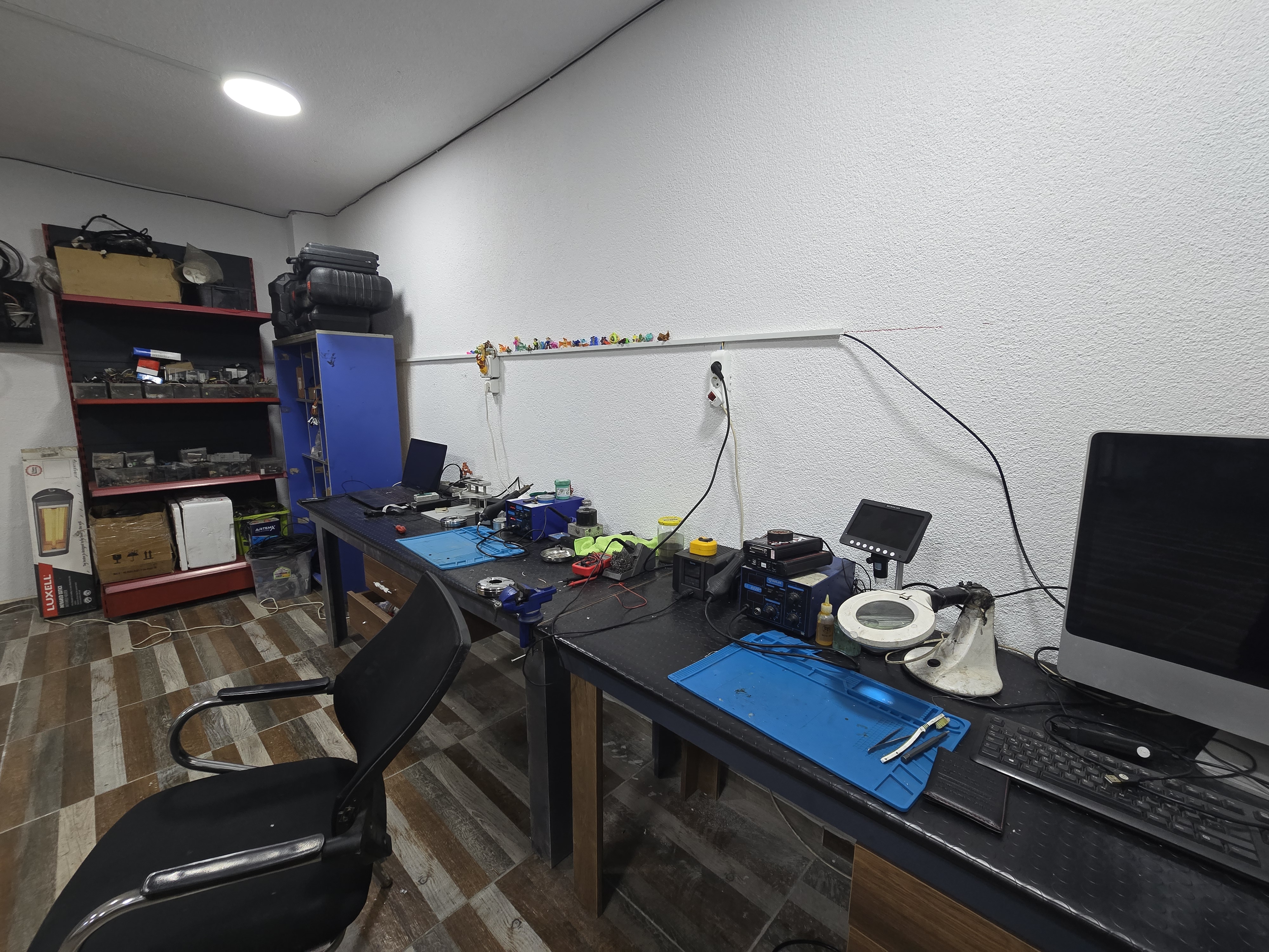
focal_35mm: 13
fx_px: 477
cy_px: 476
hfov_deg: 106.2
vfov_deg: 89.9
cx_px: 634
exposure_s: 1/50
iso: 125
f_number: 2.2
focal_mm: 2.2
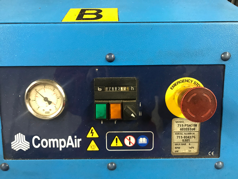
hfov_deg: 63.4
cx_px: 119
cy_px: 90
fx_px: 193
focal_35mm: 28
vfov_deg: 49.7
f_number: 1.8
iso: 100
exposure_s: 1/14
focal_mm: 3.99
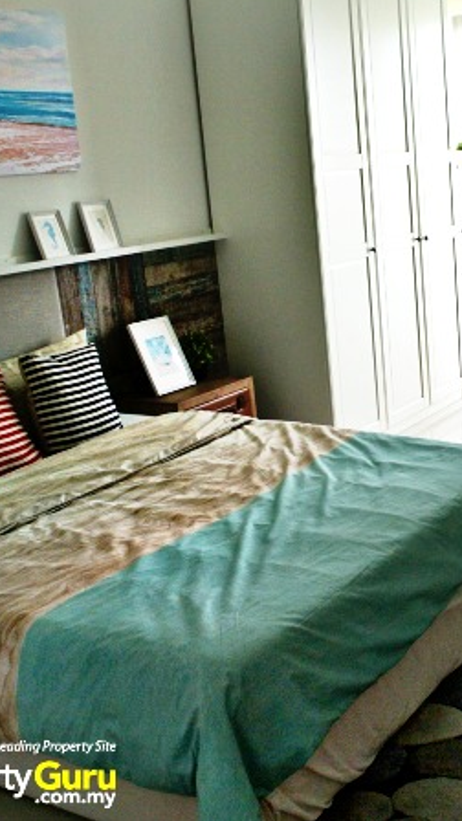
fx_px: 936
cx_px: 396
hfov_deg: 27.0
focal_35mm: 43
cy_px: 411
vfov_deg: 47.4
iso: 180
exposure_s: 1/125
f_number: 2.8
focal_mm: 10
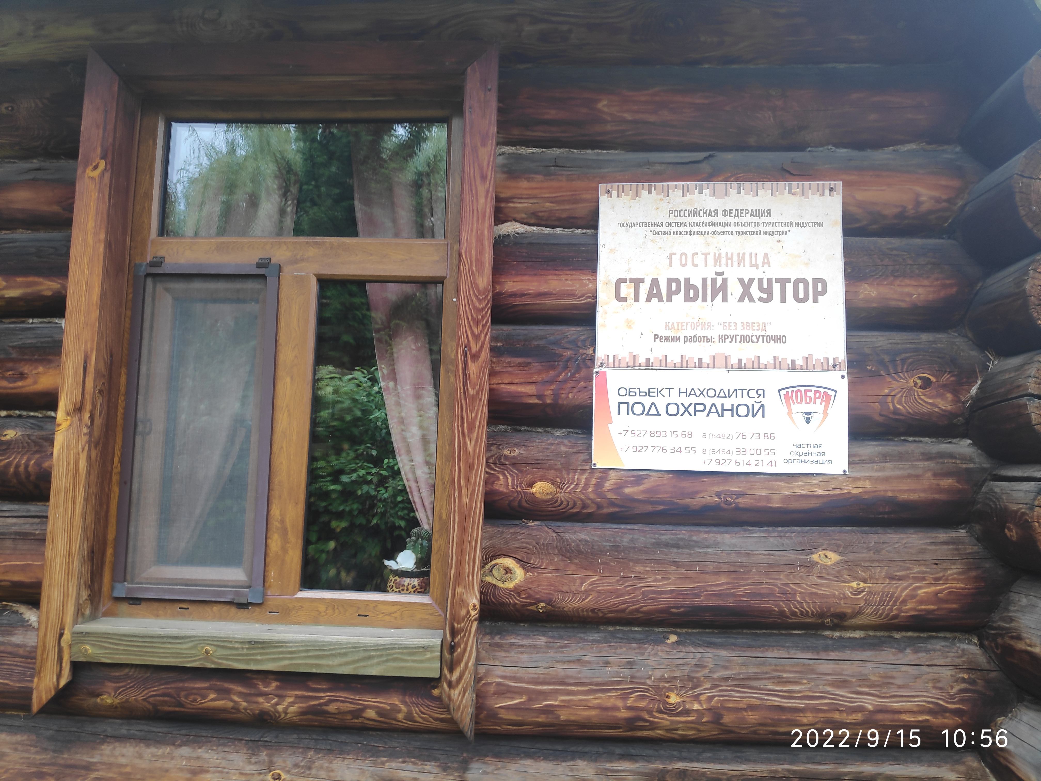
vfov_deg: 66.0
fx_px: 601
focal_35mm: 20
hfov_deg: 81.7
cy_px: 390
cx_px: 520
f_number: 1.9
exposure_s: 1/102
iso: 100
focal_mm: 3.94
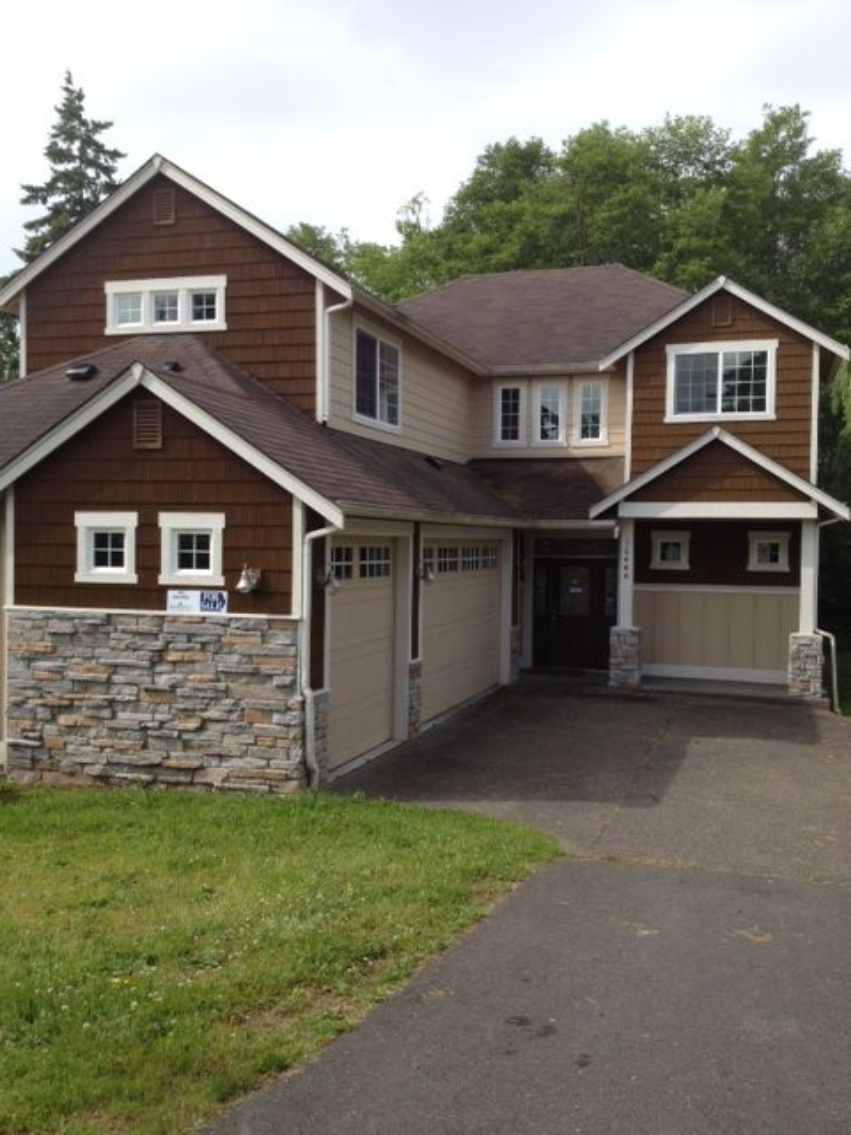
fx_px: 1147
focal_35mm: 35
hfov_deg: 40.7
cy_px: 568
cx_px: 426
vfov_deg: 52.6
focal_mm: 4.28
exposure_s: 1/863
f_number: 2.4
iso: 50
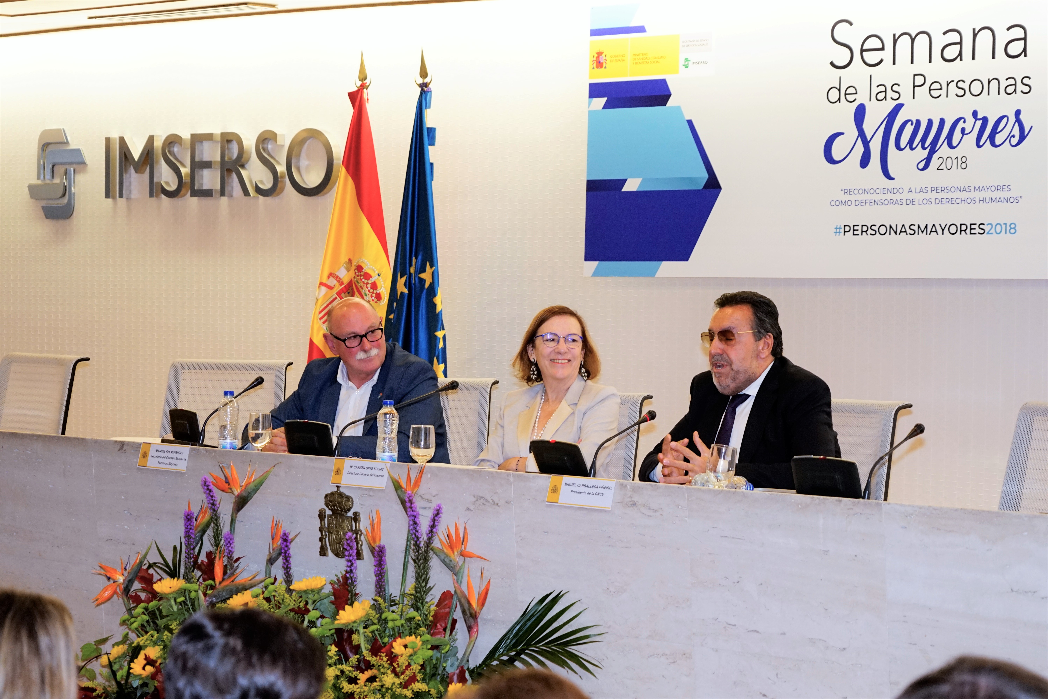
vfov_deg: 14.9
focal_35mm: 92
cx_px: 524
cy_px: 350
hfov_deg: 22.1
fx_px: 2678
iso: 2000
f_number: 6.3
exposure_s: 1/160
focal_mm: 92
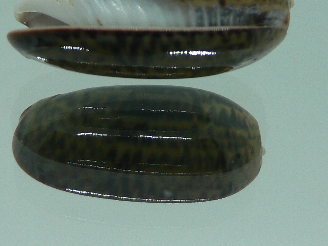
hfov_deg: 29.0
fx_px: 635
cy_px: 57
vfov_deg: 21.7
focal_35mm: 67
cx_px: 152
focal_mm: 4.6
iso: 80
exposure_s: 1/60
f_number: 2.8
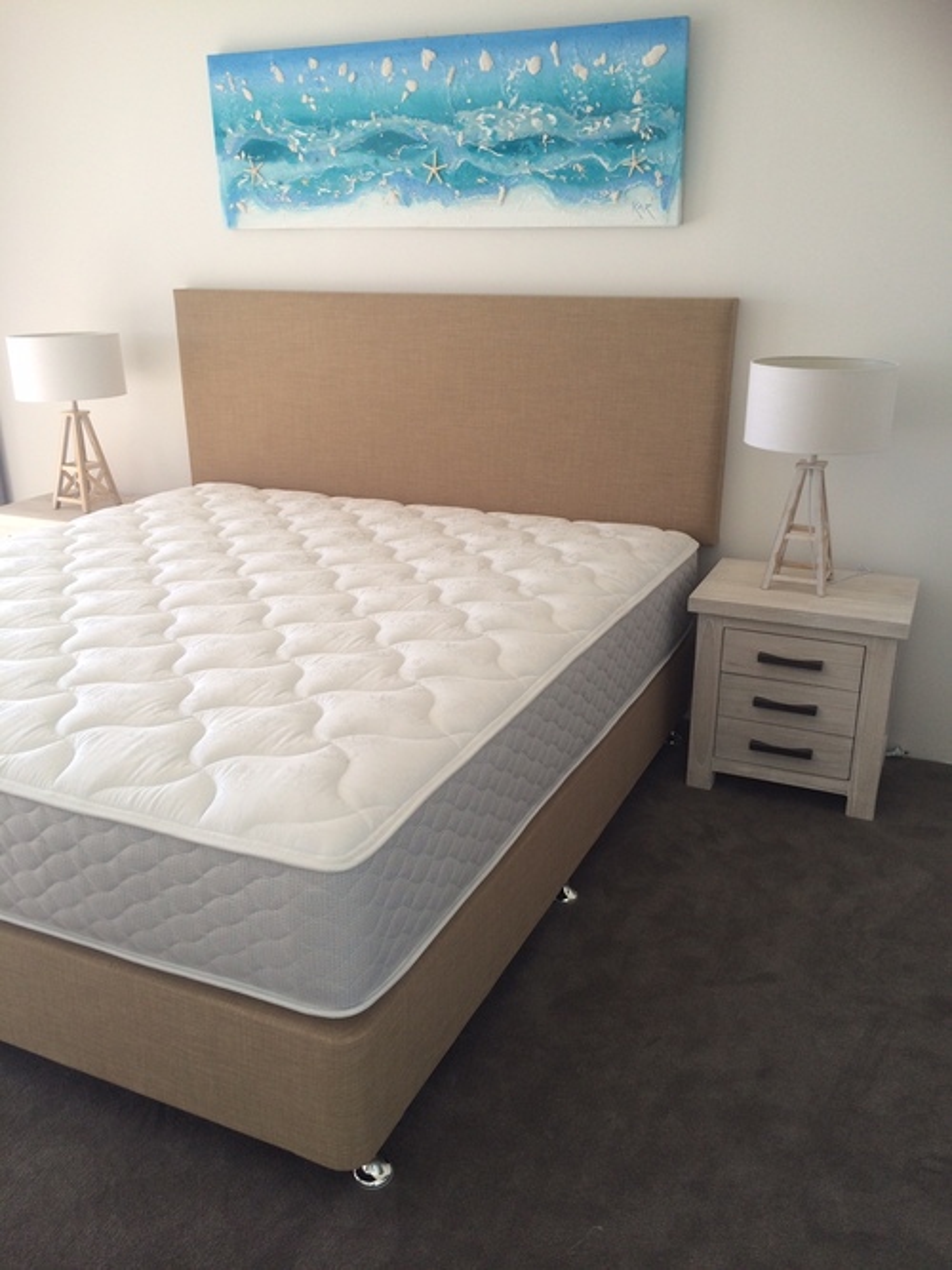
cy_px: 635
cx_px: 476
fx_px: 1100
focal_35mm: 30
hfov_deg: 46.8
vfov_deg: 60.0
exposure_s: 1/60
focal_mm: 4.12
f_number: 2.2
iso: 40
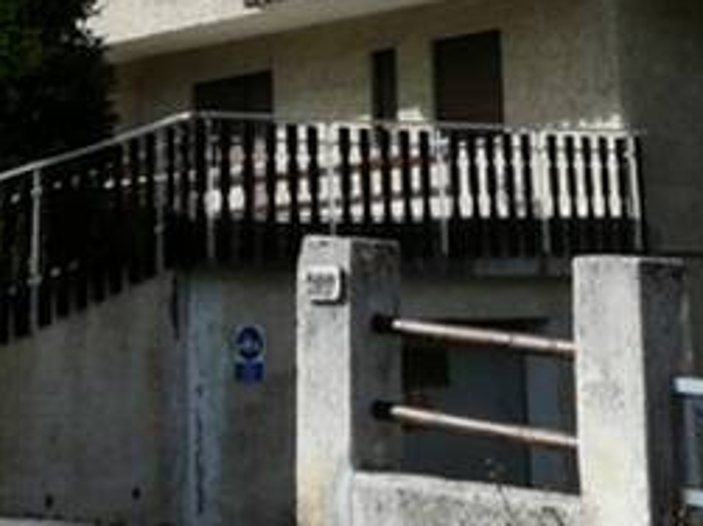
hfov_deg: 19.3
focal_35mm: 102
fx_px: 2070
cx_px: 311
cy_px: -246
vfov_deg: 13.7
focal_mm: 4.6
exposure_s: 1/400
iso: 100
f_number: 6.3
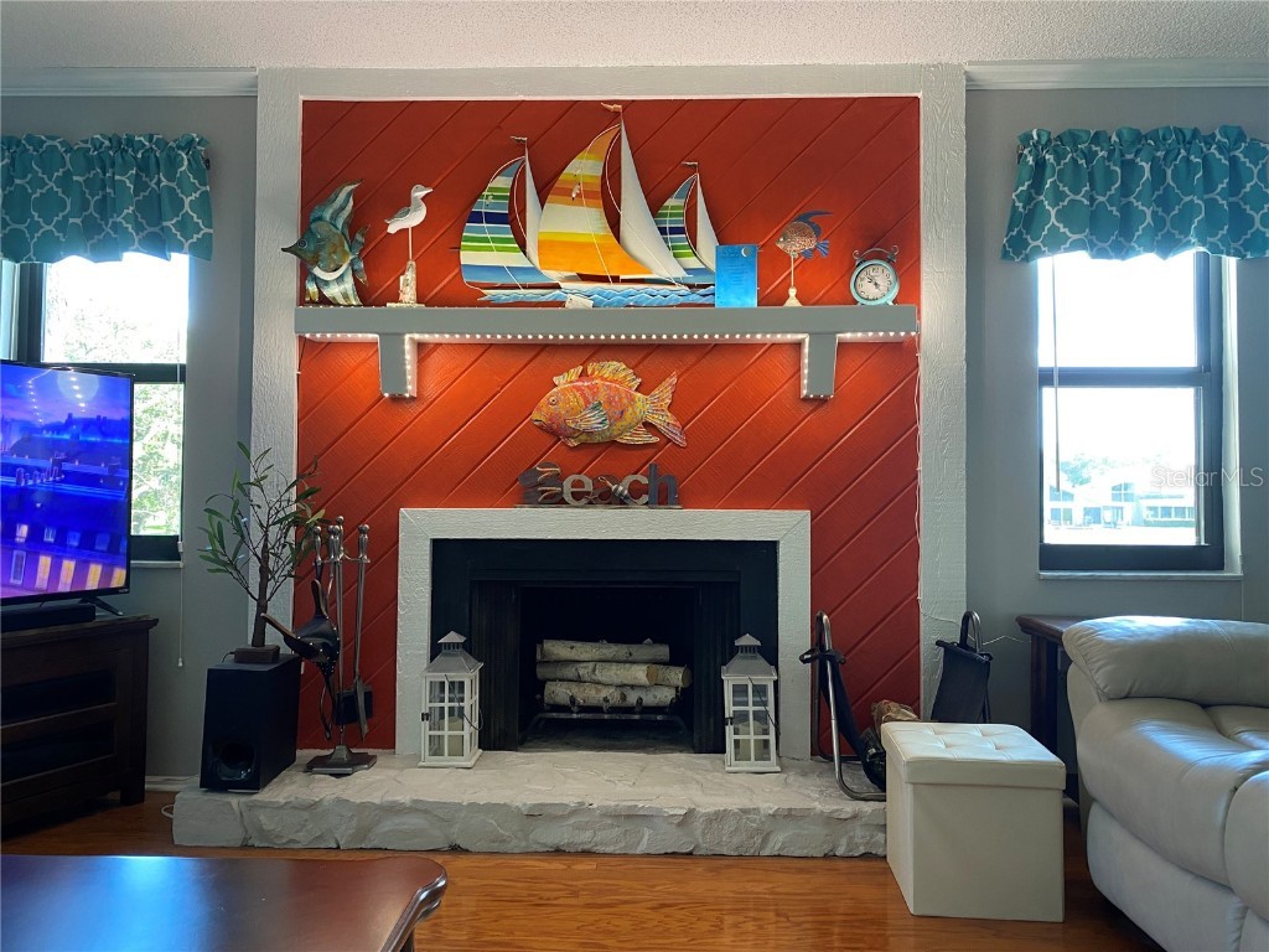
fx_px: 953
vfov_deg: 53.1
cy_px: 476
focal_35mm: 26
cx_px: 634
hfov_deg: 67.3
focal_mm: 4.25
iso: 160
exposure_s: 1/60
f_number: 1.8
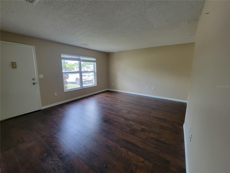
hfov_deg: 106.2
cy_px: 86
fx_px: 86
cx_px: 115
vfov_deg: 89.9
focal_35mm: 13
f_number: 2.2
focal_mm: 2.2
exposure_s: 1/60
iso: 160
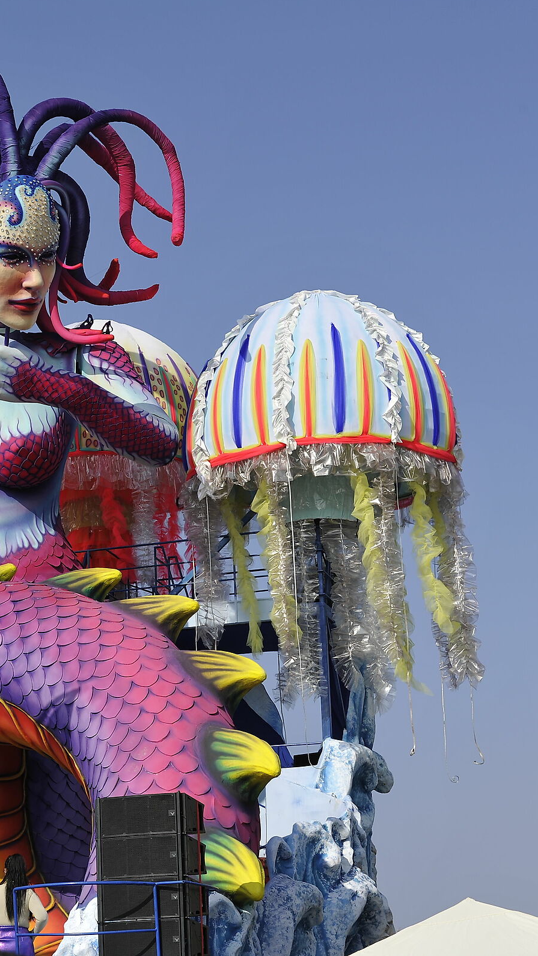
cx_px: 47
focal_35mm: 79
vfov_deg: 26.8
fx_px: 2002
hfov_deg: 15.1
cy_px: 476
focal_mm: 50
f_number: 10
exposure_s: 1/400
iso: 125
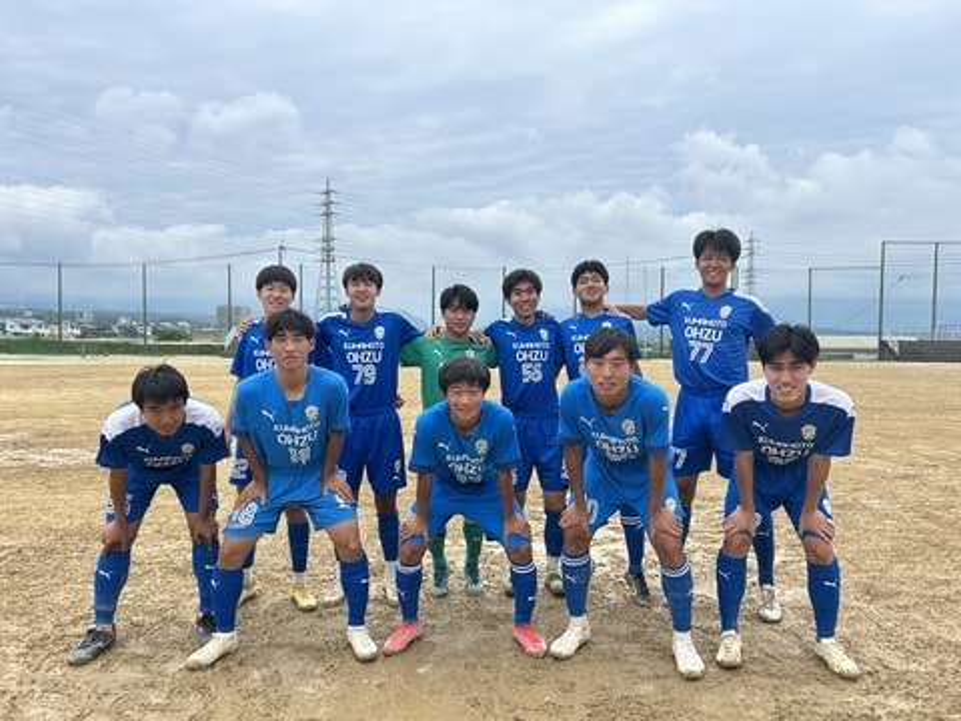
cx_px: 480
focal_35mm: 26
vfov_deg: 53.1
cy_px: 360
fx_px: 722
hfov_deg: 67.3
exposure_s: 1/2915
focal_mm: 5.7
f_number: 1.5
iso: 50
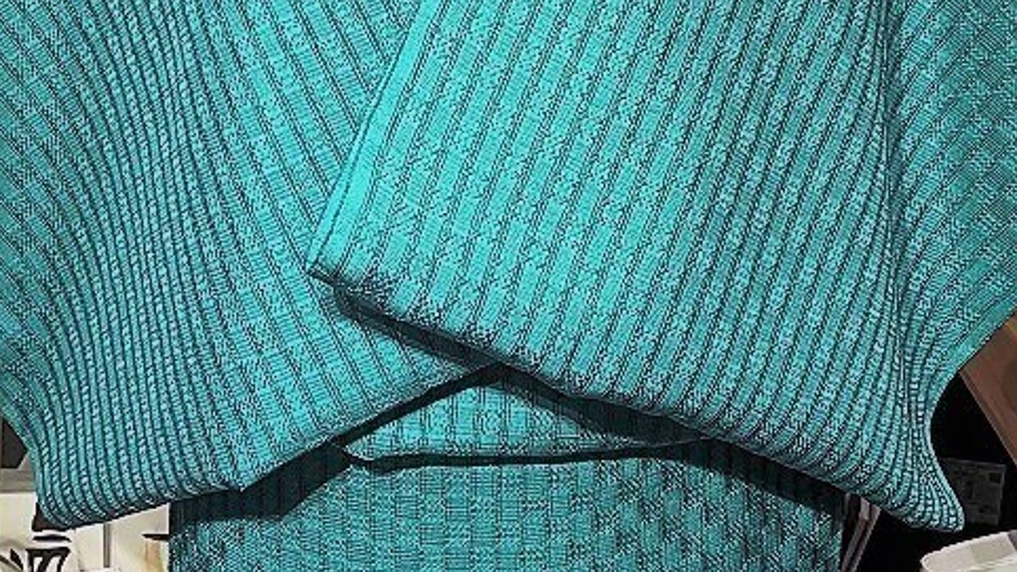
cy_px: 132
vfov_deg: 22.0
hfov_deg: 38.5
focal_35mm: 54
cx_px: 458
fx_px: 1456
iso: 80
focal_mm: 3.99
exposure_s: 1/90
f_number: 1.8
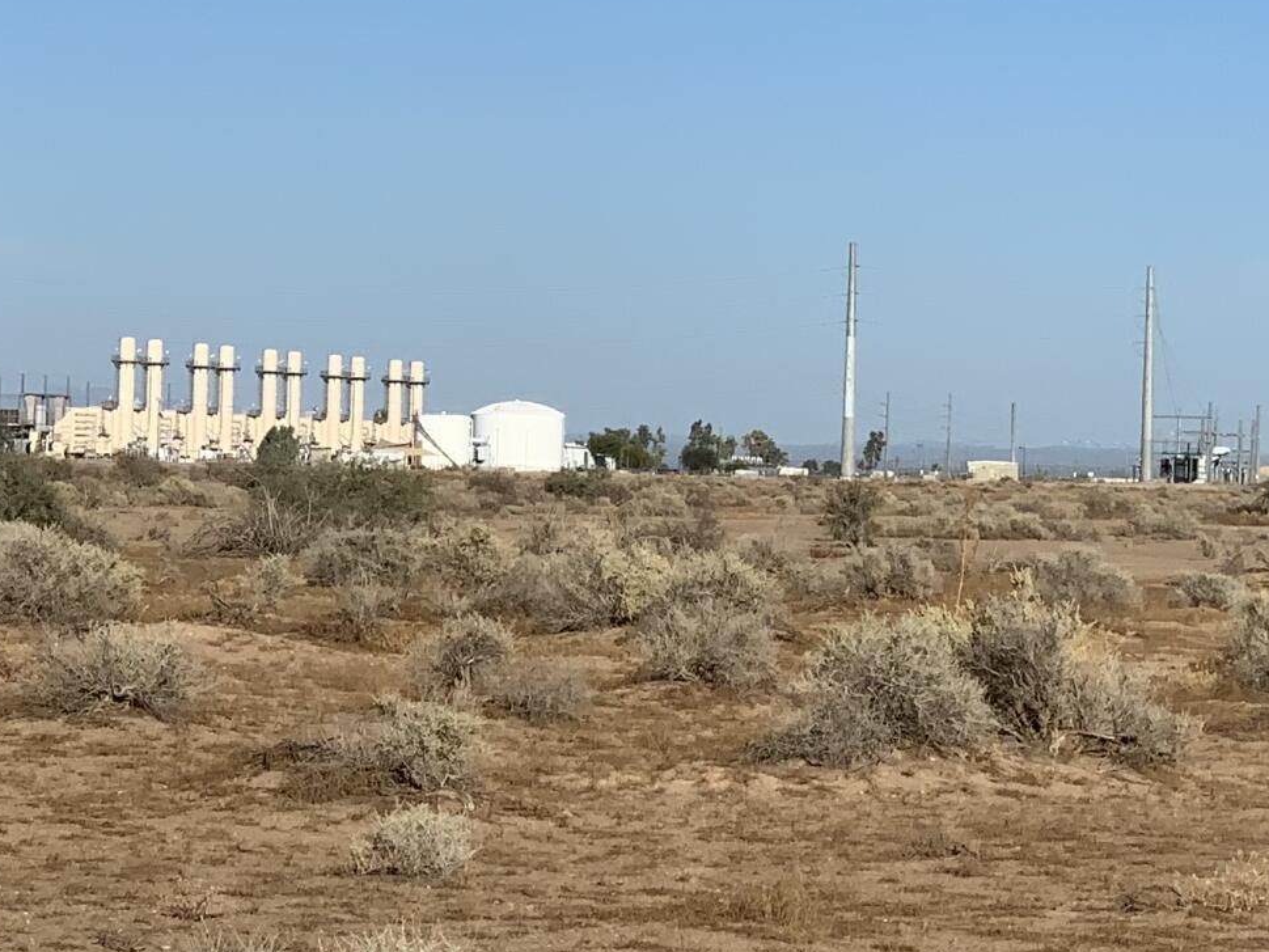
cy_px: 491
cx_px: 731
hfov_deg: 12.3
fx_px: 5903
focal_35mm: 161
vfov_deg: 9.2
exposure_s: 1/1996
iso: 16
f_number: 2.4
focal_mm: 6
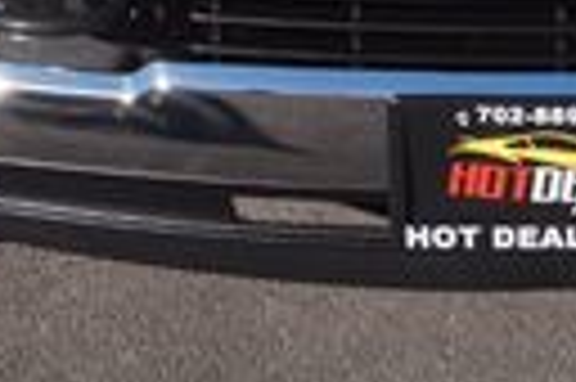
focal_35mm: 150
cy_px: -490
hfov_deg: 13.7
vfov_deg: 8.4
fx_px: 2397
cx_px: 436
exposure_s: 1/250
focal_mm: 20
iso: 100
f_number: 9
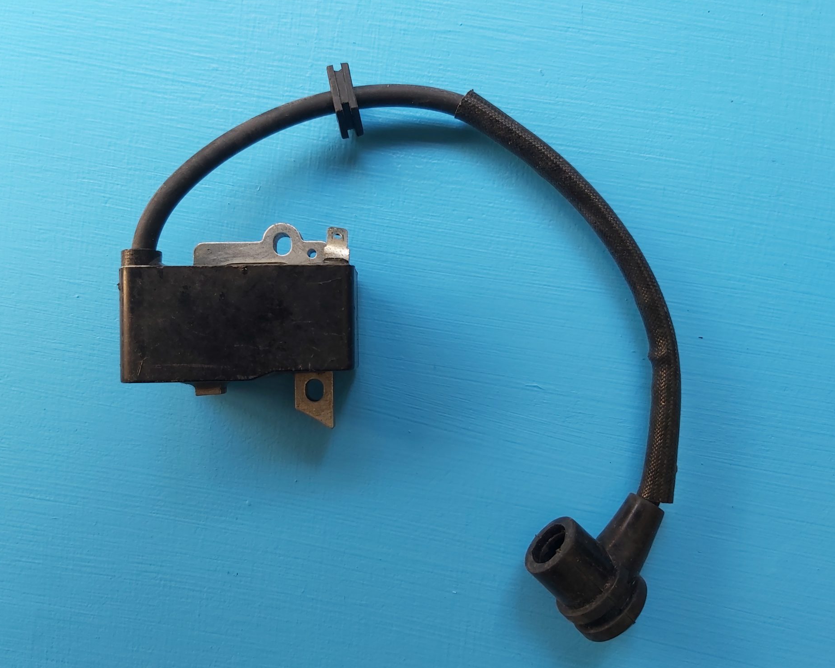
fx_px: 692
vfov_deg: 51.5
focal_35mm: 28
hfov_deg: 62.2
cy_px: 336
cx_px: 393
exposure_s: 1/50
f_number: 1.7
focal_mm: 3.92
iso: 80
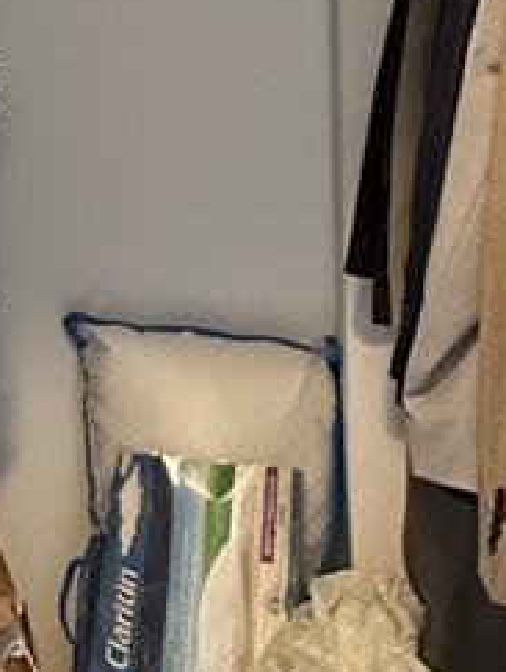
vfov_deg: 27.3
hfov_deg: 21.2
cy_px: 91
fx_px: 1341
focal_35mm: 69
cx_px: 127
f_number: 2.2
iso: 1000
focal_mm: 2.22
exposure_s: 1/60
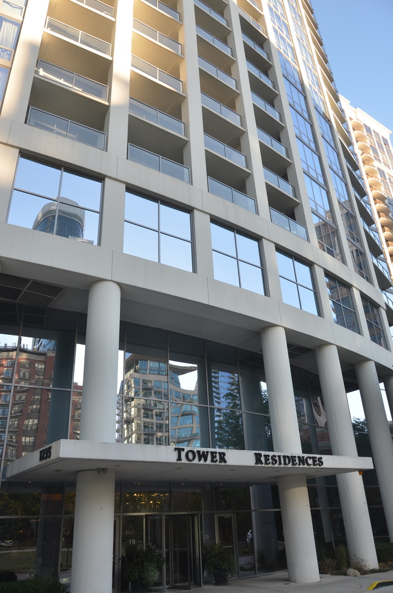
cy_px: 296
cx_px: 196
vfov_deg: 67.5
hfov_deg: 47.7
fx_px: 444
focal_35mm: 27
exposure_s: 1/125
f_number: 5.6
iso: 200
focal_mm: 18
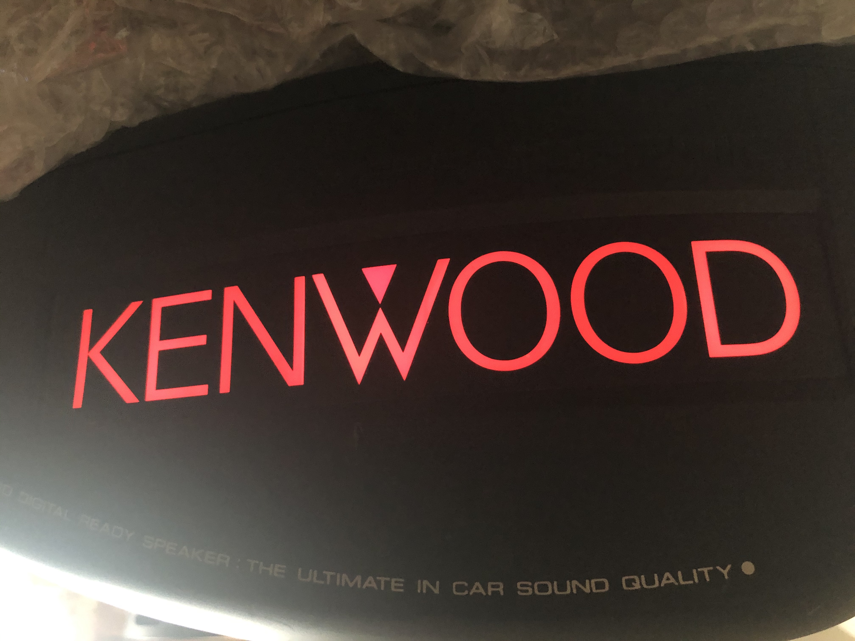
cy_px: 320
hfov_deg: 63.4
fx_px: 692
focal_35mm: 28
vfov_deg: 49.7
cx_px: 428
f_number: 1.8
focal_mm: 3.99
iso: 125
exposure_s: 1/4
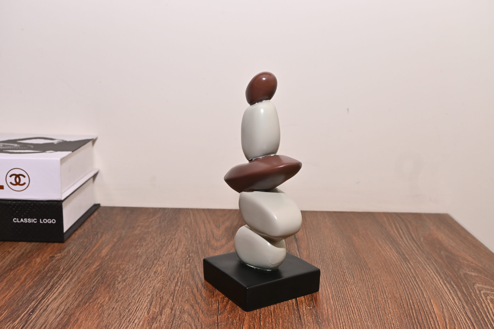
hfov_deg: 52.2
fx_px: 504
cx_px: 247
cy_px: 164
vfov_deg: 36.2
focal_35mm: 37
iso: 320
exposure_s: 1/100
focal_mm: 24.5
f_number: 5.6
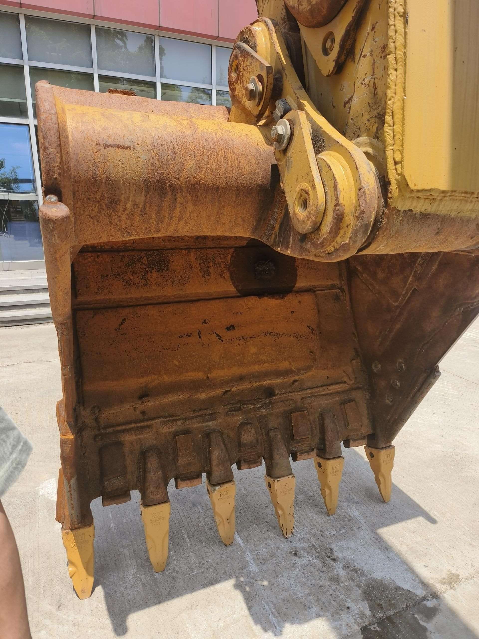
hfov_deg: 58.9
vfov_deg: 73.9
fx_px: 424
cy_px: 320
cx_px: 240
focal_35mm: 23
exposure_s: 1/1250
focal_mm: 5.5
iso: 72
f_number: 1.75
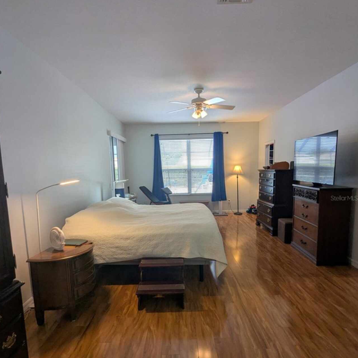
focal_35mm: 19
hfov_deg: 77.7
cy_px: 198
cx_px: 179
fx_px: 222
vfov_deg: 77.4
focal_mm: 2.35
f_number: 2.2
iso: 98
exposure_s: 1/120
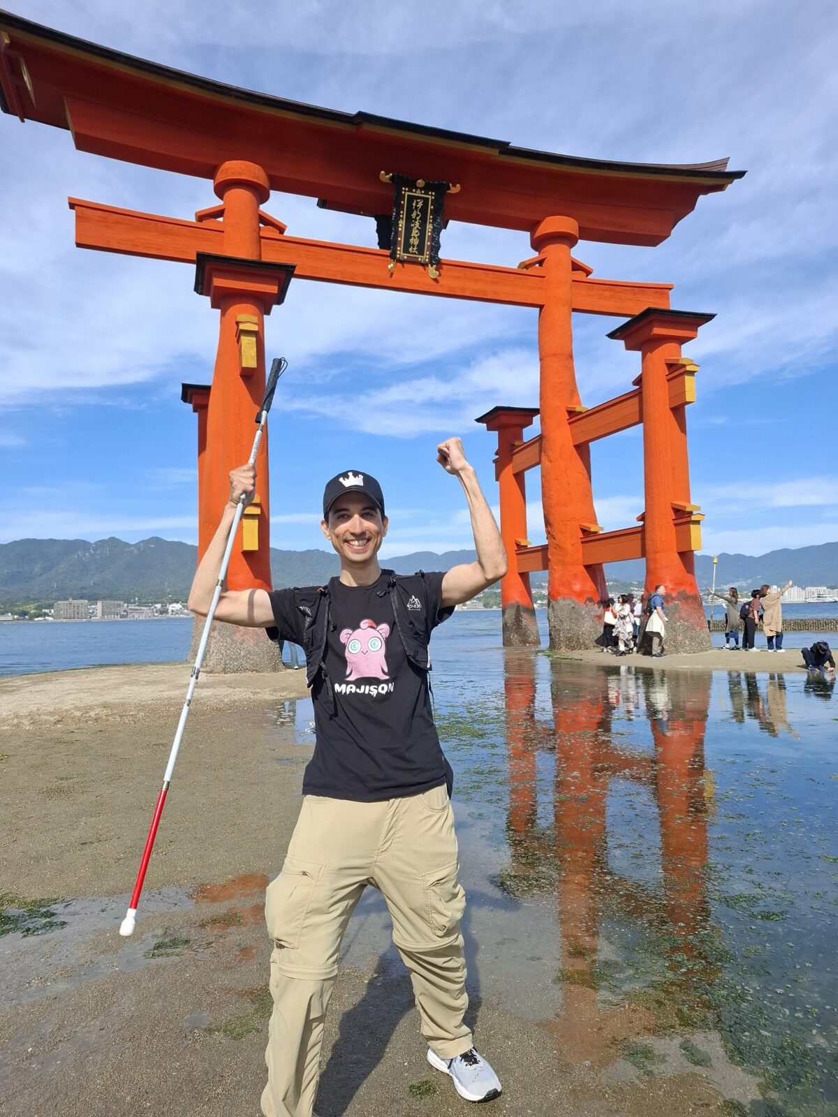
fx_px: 742
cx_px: 419
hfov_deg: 58.9
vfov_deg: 73.9
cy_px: 558
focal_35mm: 23
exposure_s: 1/1399
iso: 50
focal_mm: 5.54
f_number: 1.8
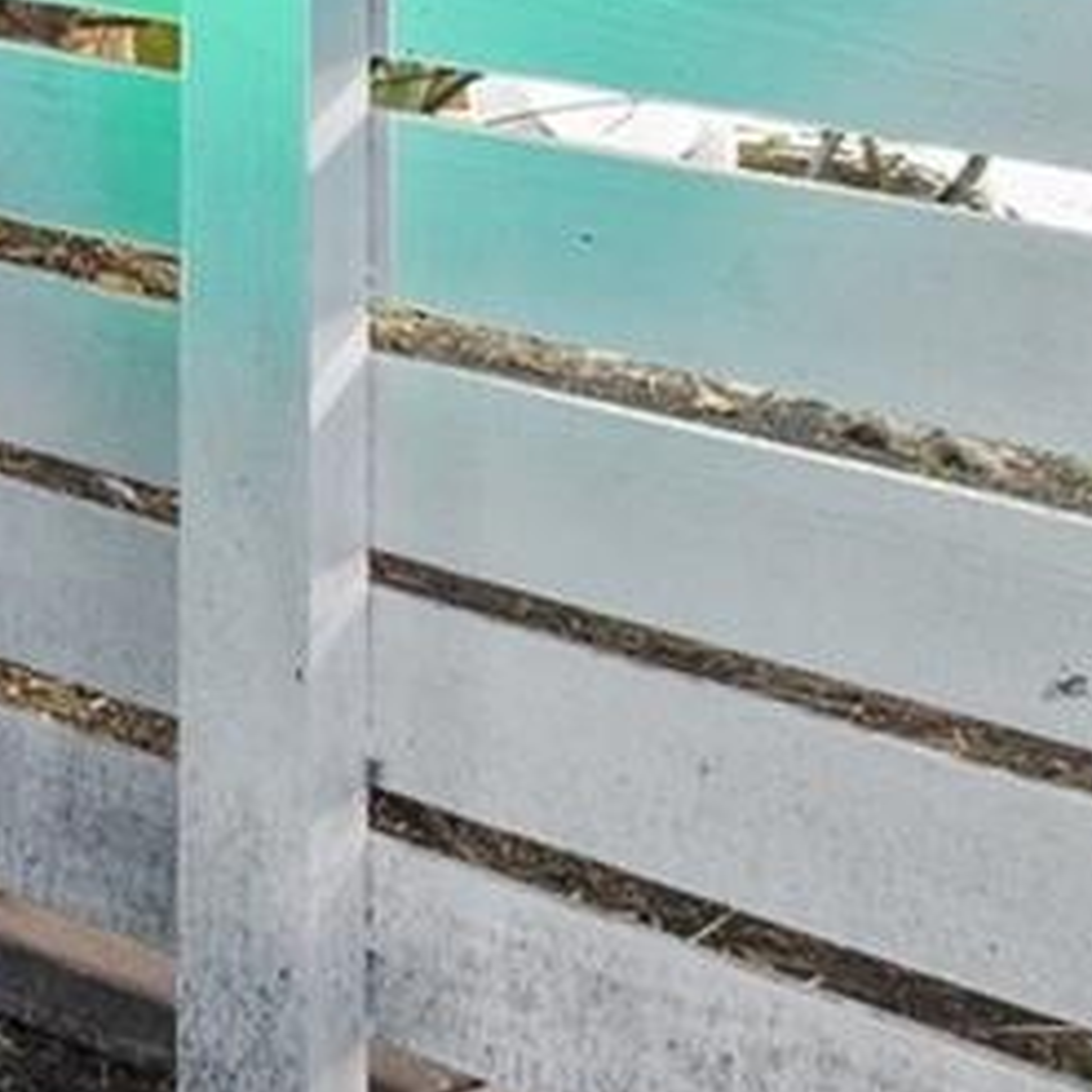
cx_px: -1737
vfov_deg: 19.9
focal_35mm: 77
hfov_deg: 13.5
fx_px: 2748
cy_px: -466
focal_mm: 14
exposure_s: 30
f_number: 8
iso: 200
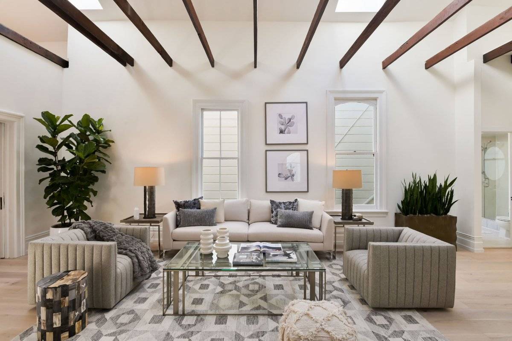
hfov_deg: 93.3
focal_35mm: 17
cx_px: 256
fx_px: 242
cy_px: 170
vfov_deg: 70.4
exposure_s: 1/50
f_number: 11
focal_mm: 17
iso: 400
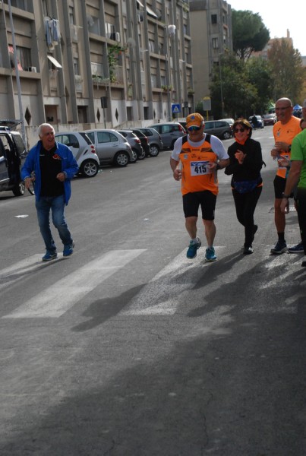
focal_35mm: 75
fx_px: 951
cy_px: 228
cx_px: 153
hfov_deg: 18.3
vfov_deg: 26.9
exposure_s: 1/1600
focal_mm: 50
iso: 1000
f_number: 6.3
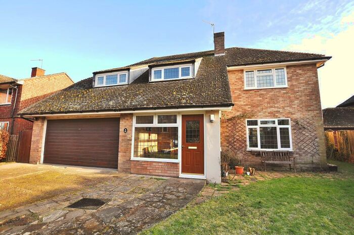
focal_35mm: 15
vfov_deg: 77.2
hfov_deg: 100.5
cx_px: 177
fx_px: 147
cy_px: 118
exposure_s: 1/200
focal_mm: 10
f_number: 7.1
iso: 200
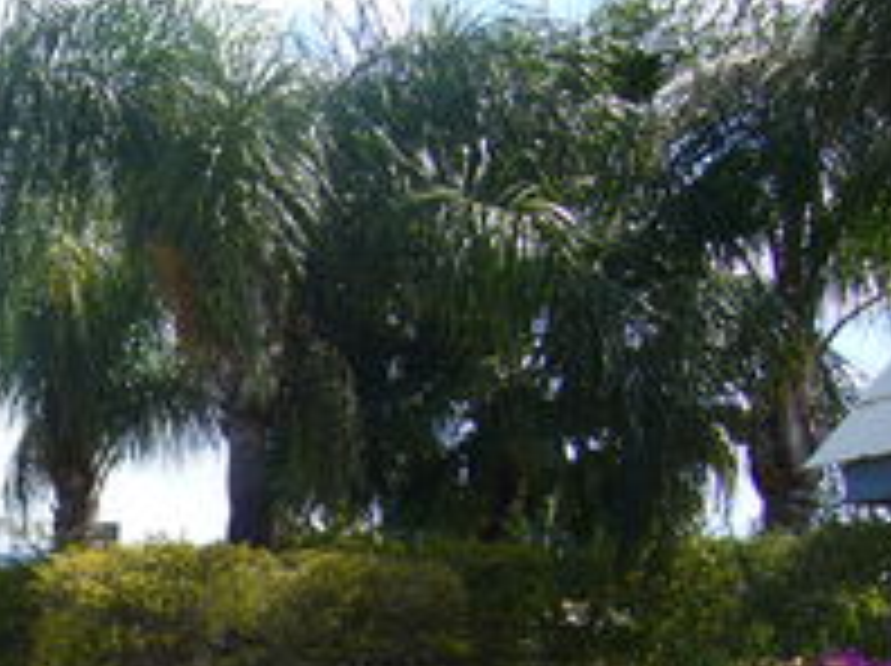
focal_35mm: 85
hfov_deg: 21.5
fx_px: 2185
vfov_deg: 17.0
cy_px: 662
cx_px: -166
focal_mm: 5.8
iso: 80
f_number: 5.6
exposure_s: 1/160
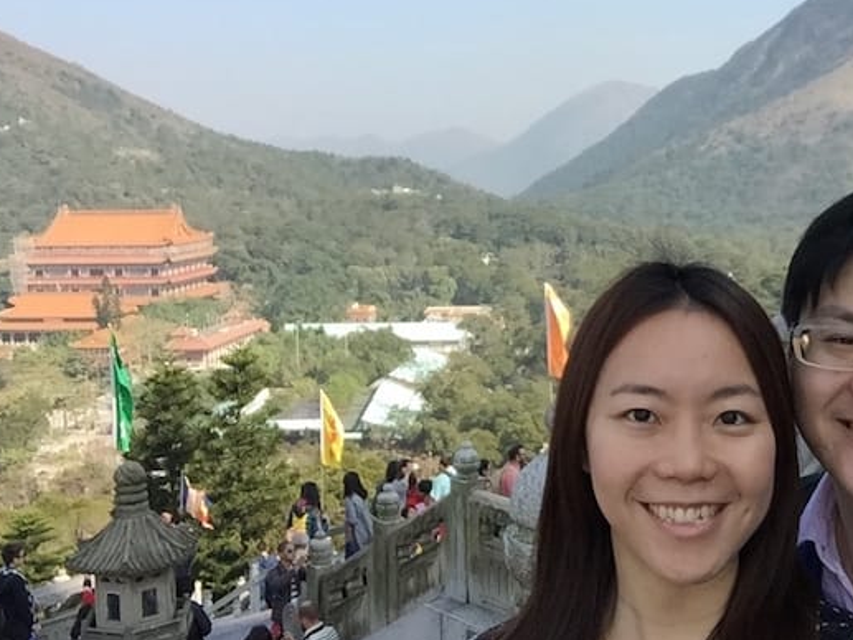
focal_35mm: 48
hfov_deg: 38.9
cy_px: 219
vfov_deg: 30.1
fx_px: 1183
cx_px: 609
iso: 32
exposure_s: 1/670
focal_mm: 2.65
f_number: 2.2
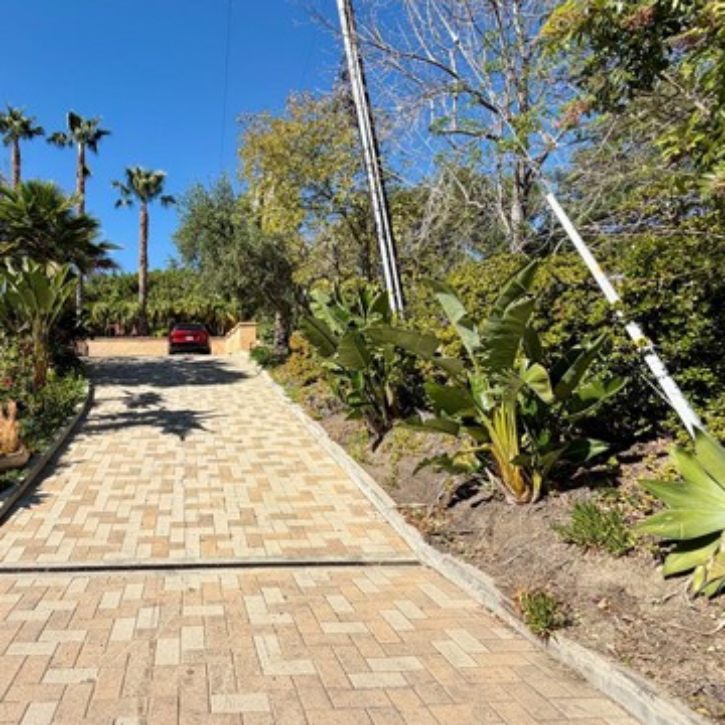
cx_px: 203
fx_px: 521
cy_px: 362
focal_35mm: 22
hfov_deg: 66.3
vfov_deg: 69.6
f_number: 2.2
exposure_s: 1/830
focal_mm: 2.22
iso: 20
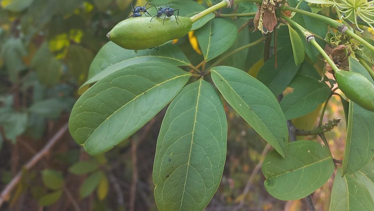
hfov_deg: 44.5
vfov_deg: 25.9
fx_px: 446
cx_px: 264
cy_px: 31
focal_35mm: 45
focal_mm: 4.6
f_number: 1.8
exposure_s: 1/120
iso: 40
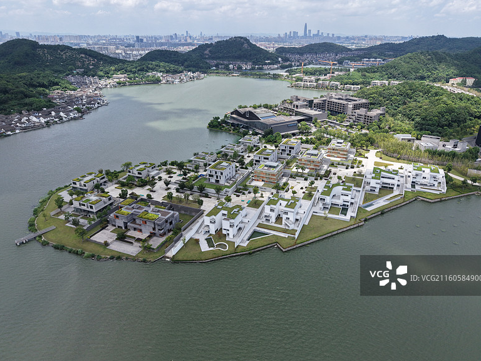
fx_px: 347
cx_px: 249
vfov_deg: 54.9
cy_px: 177
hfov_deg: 69.4
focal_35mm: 25
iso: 170
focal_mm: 8.67
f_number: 1.8
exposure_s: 1/3000
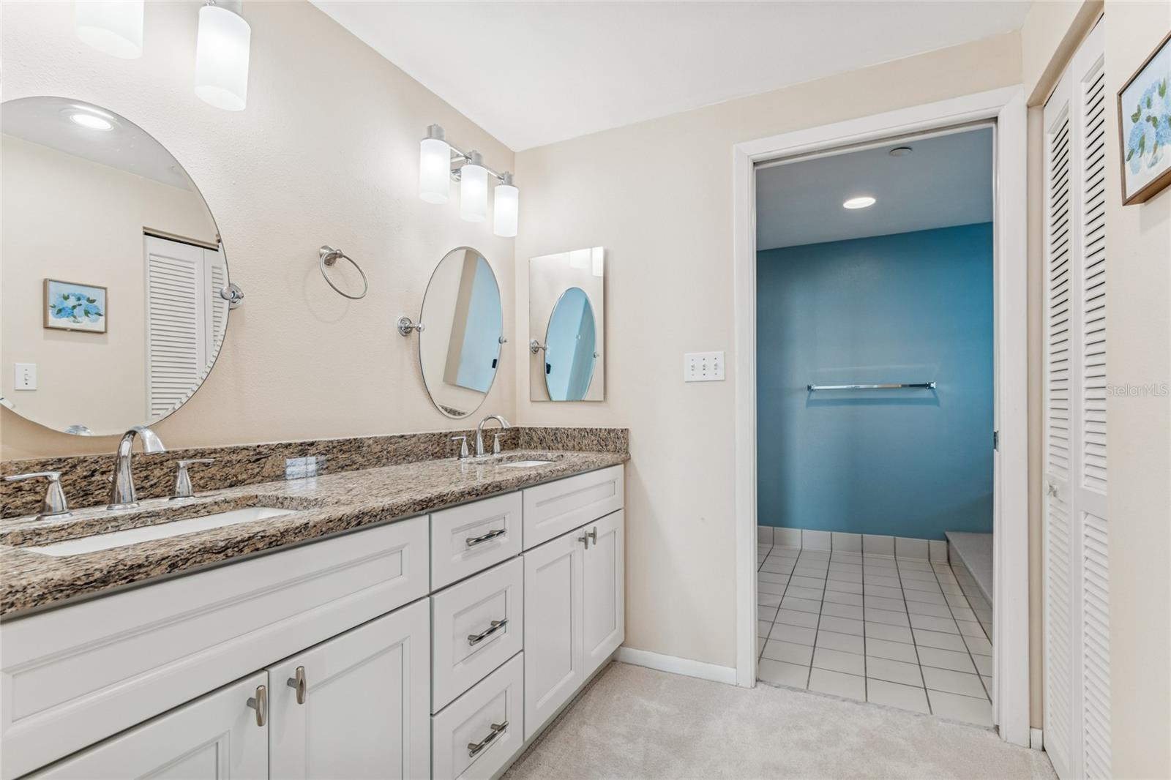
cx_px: 586
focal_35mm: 15
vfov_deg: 77.3
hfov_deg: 100.4
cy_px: 390
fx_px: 488
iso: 100
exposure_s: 1/10
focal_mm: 10
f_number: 7.1
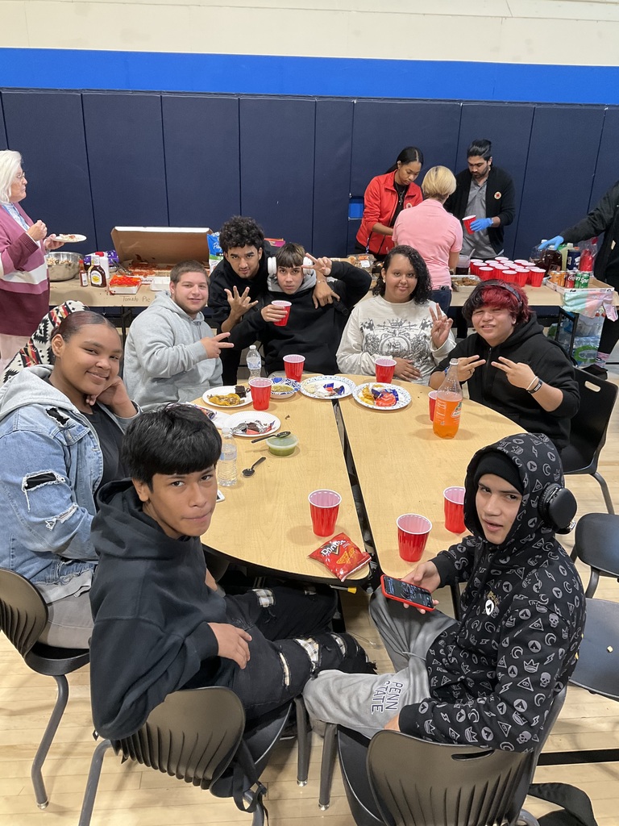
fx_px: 691
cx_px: 310
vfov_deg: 61.7
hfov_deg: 48.2
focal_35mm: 29
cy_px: 413
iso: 64
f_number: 1.8
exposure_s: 1/67
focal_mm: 3
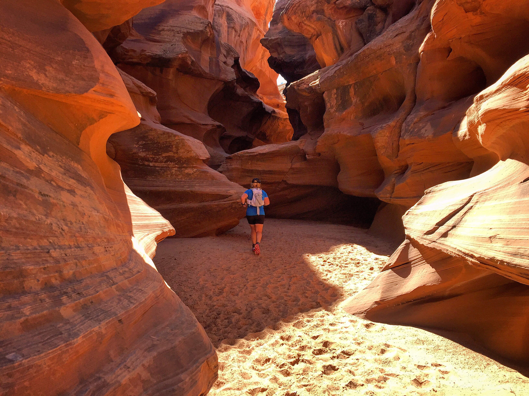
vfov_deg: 48.2
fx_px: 443
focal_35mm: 29
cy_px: 198
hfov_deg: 61.7
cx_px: 264
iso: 32
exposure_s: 1/507
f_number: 2.2
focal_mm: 4.15
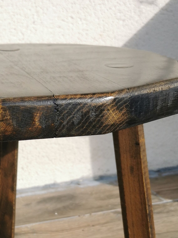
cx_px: 21
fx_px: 446
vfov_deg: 29.3
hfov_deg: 22.1
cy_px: 182
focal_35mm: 65
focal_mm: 5.58
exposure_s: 1/2532
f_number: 1.8
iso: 50
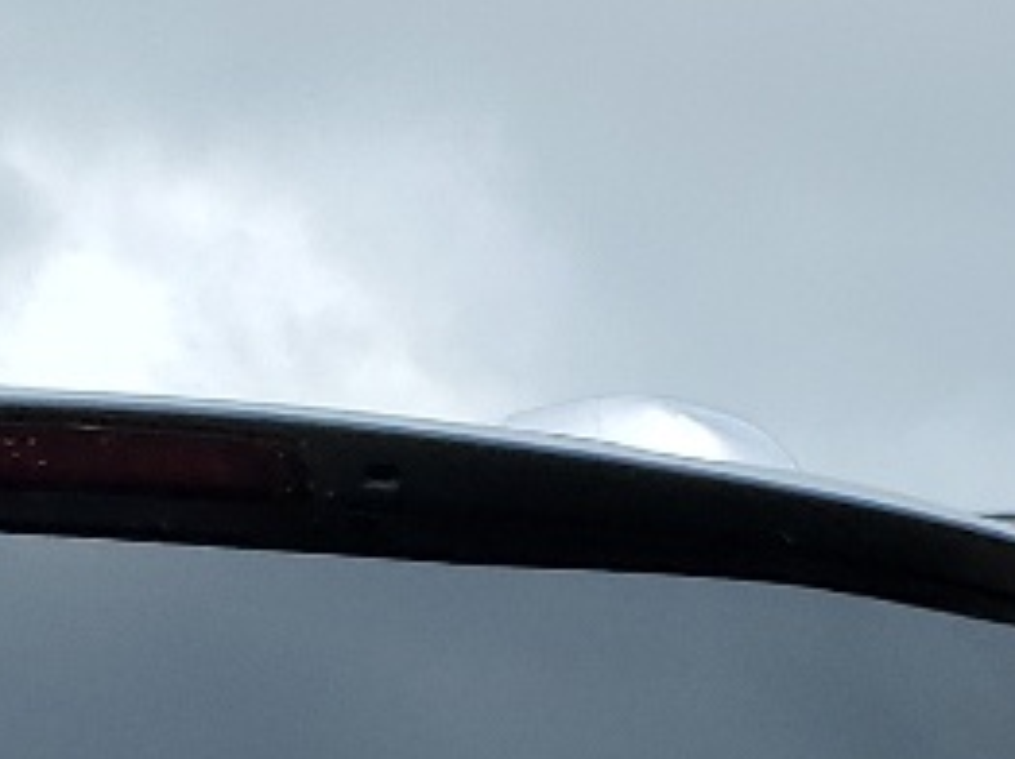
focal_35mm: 159
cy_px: 2227
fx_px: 4658
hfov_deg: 12.1
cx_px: -232
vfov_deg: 8.1
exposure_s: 1/2500
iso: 50
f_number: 1.5
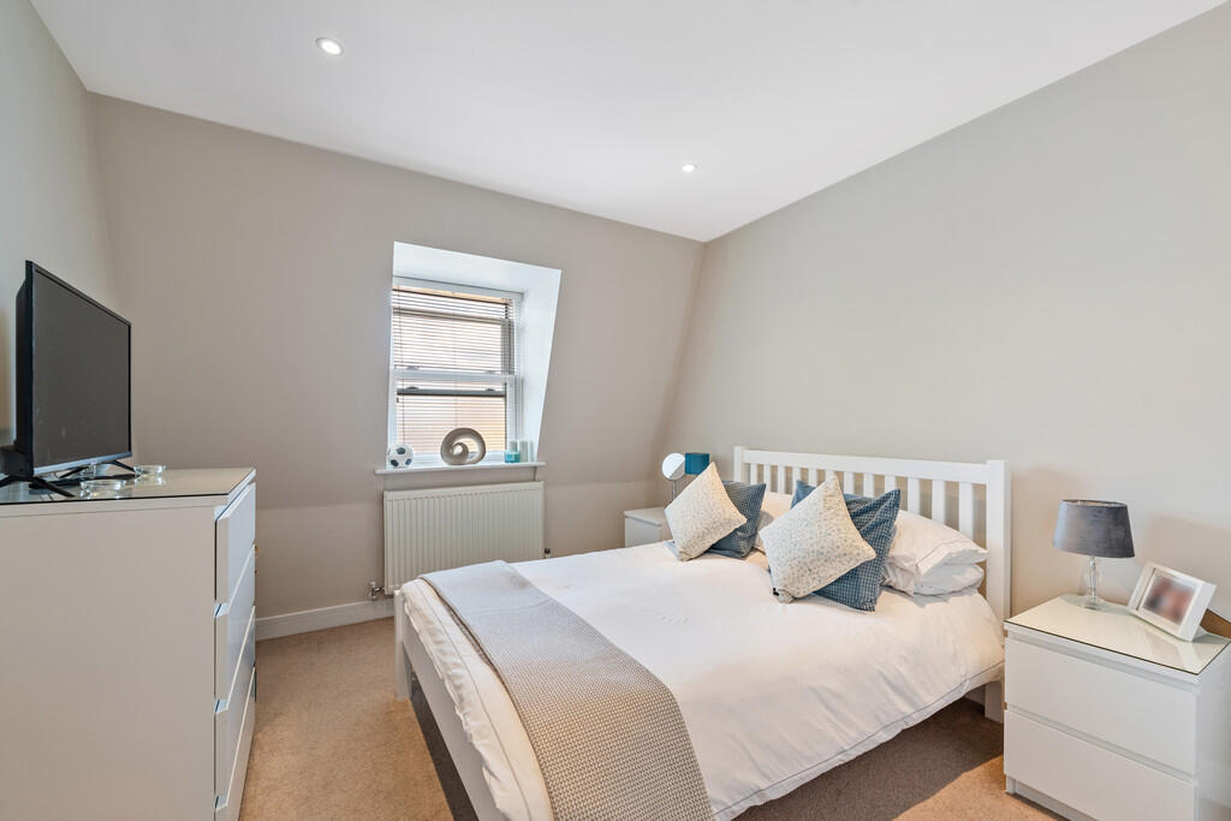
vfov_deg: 81.2
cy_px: 410
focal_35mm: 14
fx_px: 479
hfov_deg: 104.2
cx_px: 616
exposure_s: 1/3
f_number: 9
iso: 200
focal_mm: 14
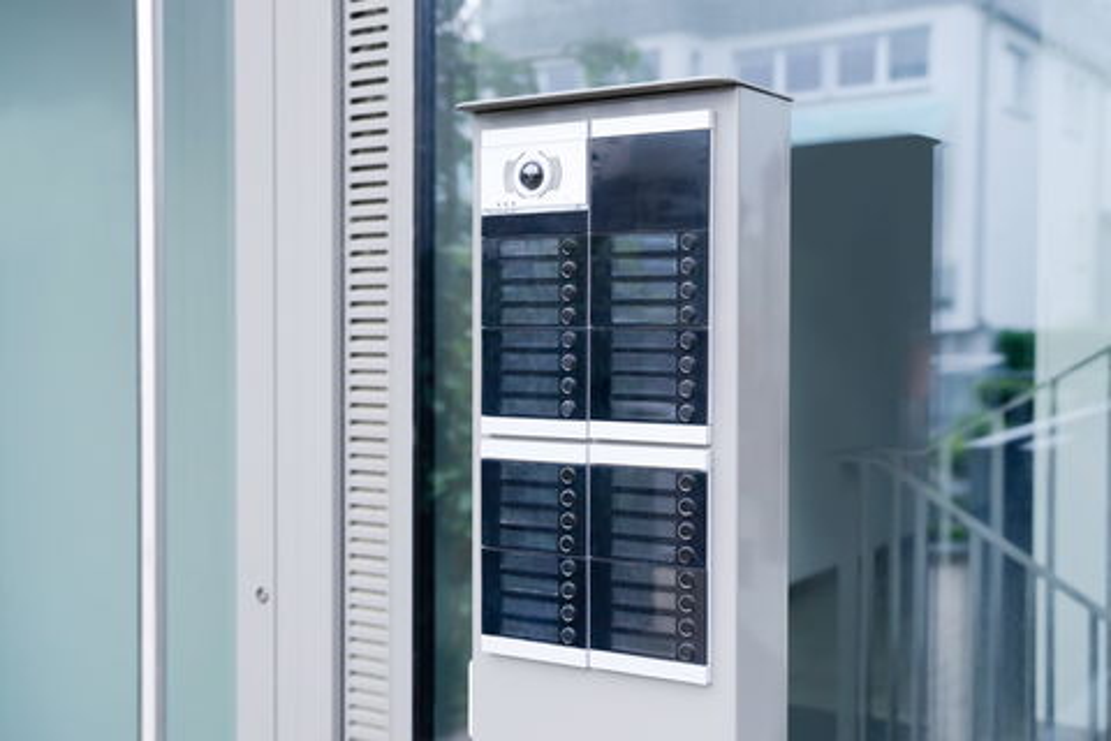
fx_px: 1327
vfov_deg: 31.2
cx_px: 556
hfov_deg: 45.4
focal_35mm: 43
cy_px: 370
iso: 640
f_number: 4.5
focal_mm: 43
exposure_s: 1/200
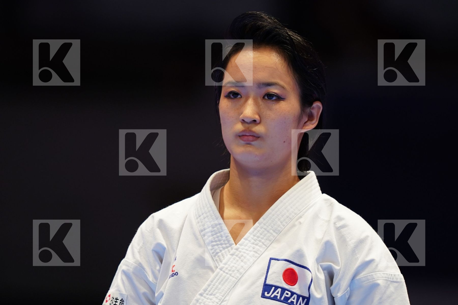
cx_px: 229
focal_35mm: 600
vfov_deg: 2.3
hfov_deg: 3.4
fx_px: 7633
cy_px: 152
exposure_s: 1/250
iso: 640
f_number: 2.8
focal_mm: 400
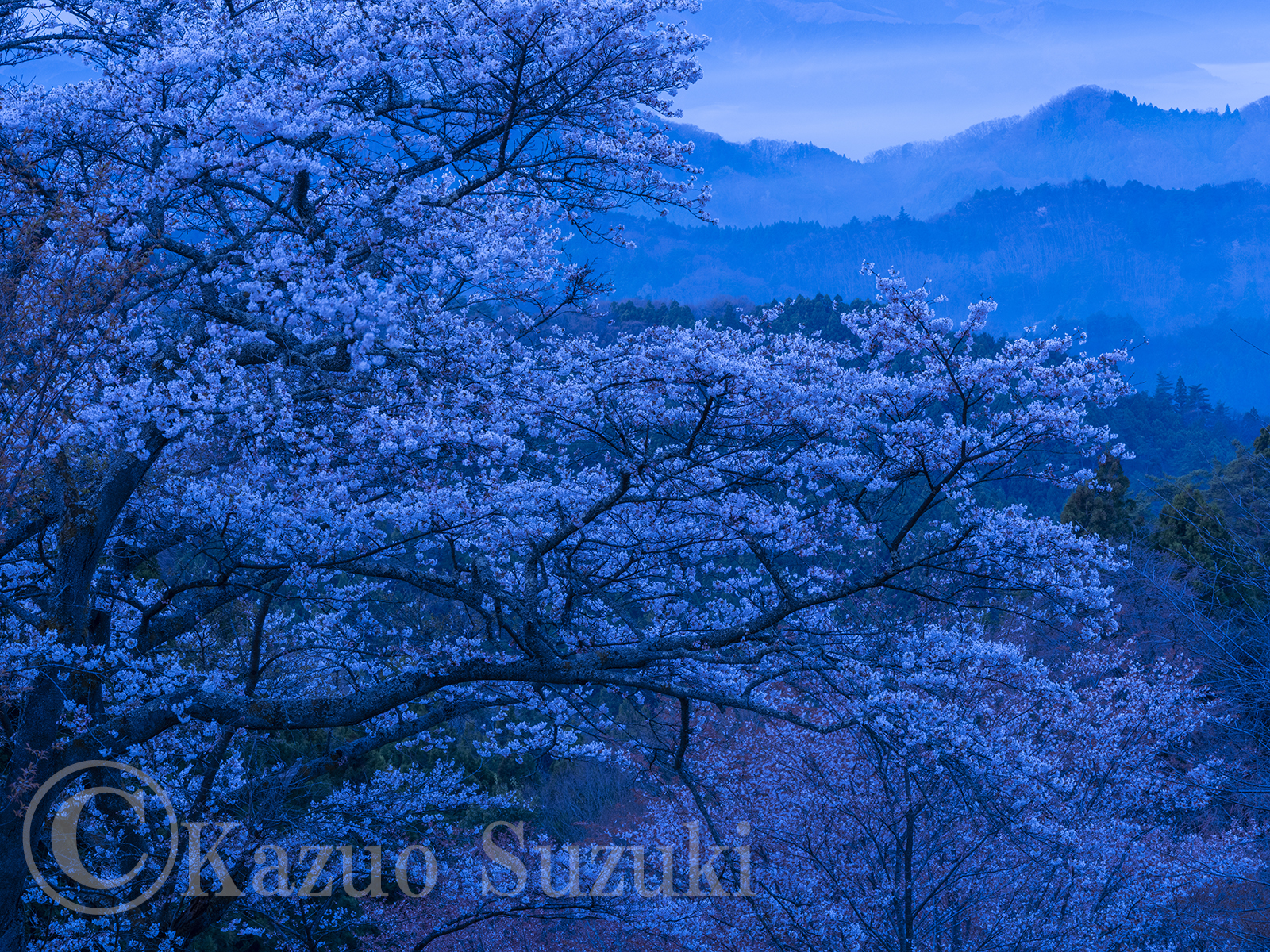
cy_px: 476
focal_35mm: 107
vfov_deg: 13.8
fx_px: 3926
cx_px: 635
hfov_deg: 18.4
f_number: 22
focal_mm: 135.3
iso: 320
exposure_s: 2
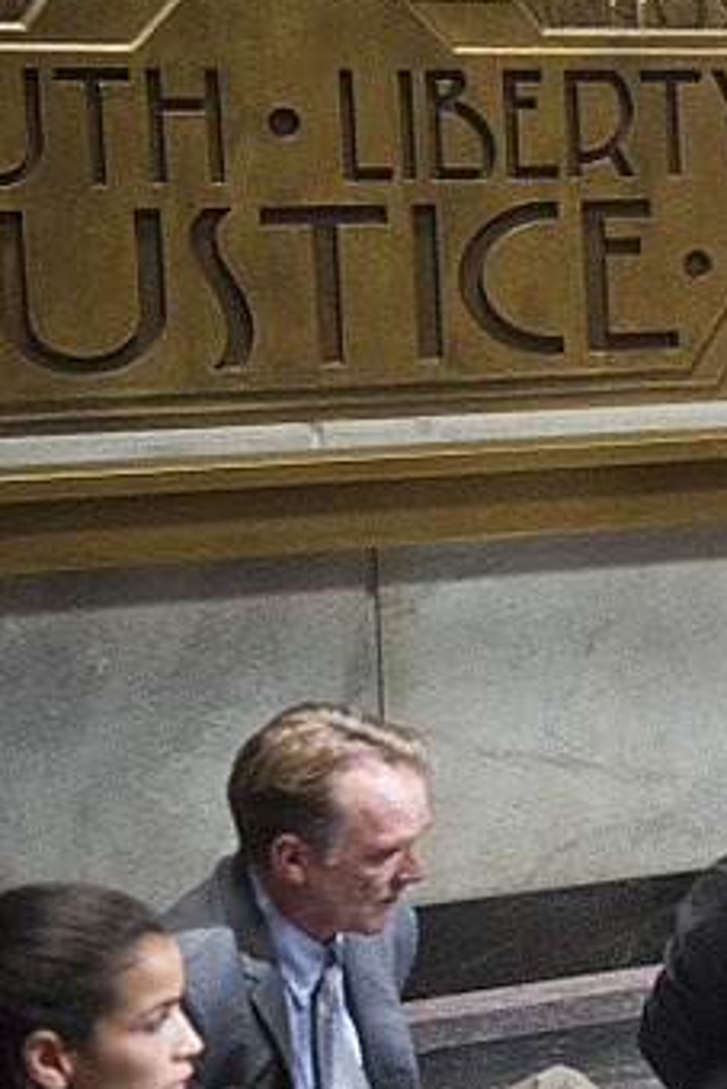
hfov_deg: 11.9
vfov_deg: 18.6
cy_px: 554
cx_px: 1121
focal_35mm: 110
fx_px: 3328
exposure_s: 1/125
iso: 2000
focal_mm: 48
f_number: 2.8
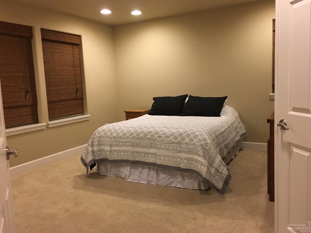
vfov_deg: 46.8
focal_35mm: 30
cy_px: 114
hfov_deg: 60.0
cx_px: 159
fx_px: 269
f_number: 2.2
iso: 125
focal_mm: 4.15
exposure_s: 1/30
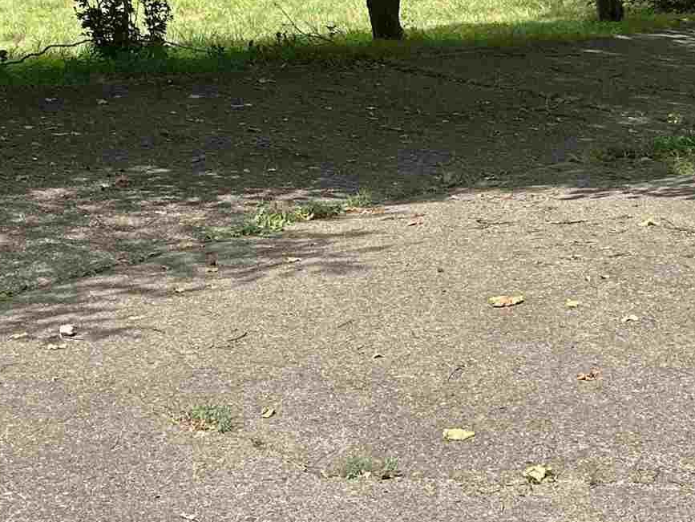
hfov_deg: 23.0
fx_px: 1707
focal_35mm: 85
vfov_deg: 17.2
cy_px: 98
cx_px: 385
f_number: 1.78
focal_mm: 6.86
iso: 80
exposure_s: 1/2028
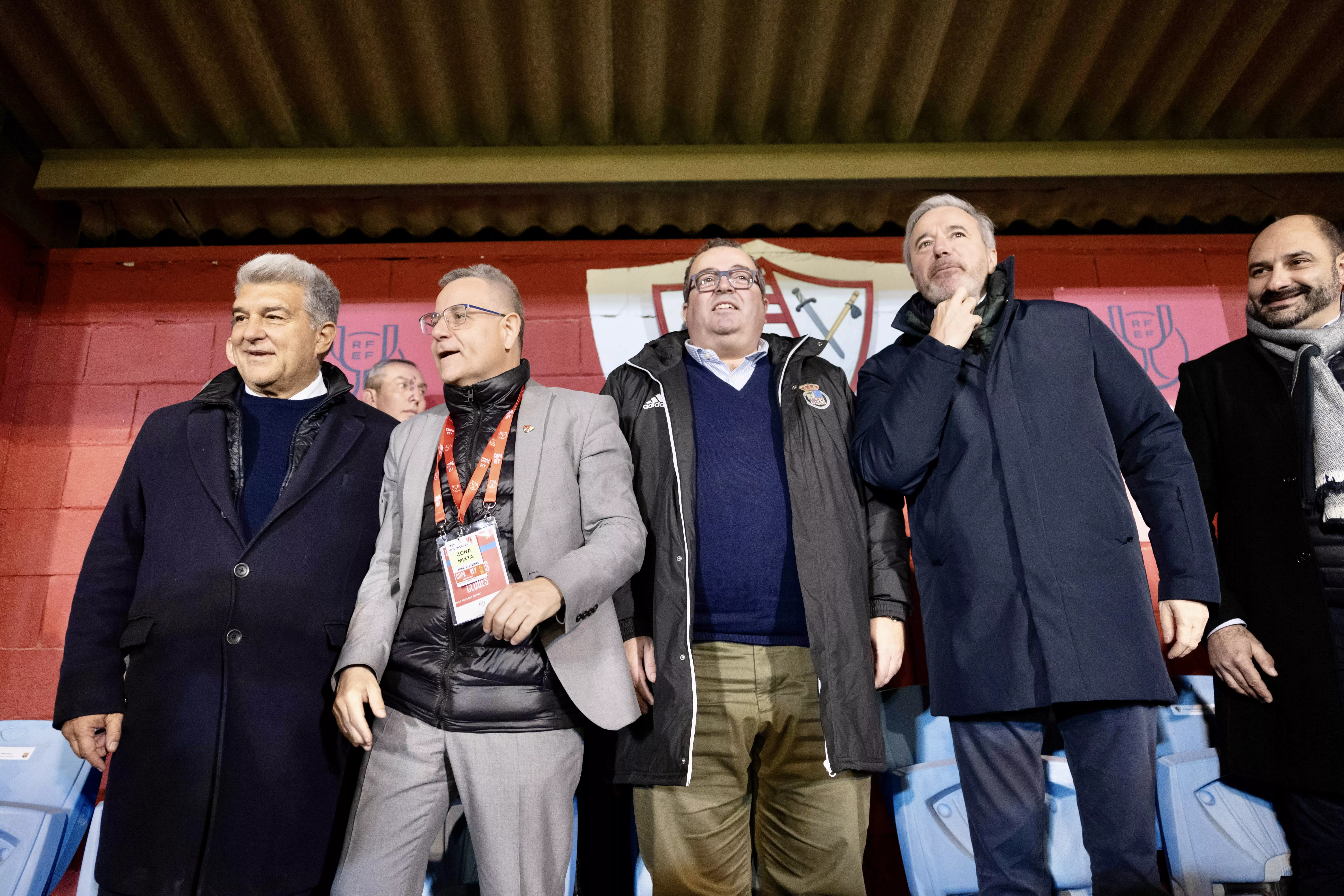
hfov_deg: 73.7
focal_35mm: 24
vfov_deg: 53.1
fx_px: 896
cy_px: 448
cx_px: 672
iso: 5000
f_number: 2.8
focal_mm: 24
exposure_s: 1/200
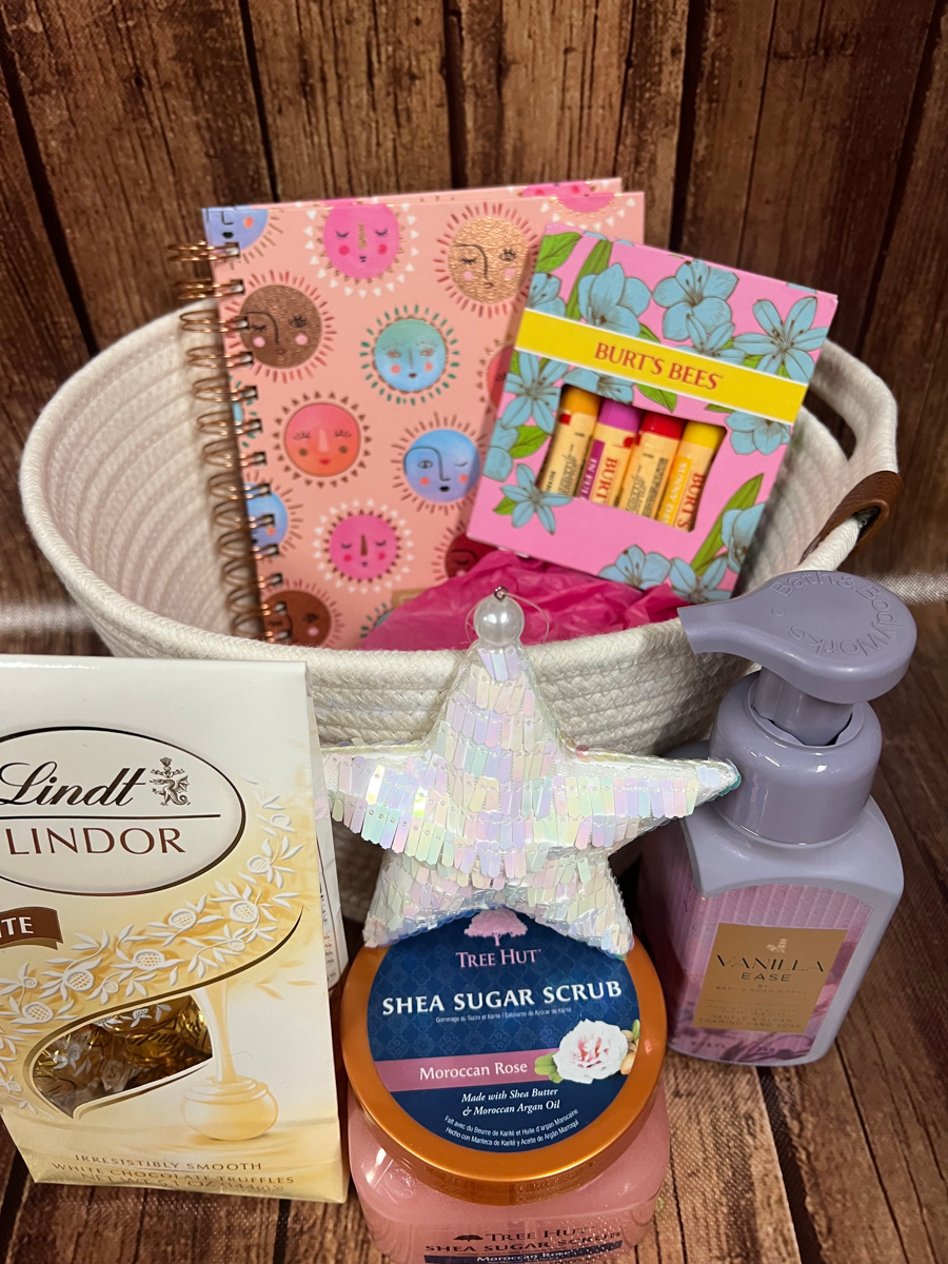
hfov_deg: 53.1
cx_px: 474
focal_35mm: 26
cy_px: 632
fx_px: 949
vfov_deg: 67.3
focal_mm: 5.7
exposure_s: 1/60
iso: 125
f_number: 1.5
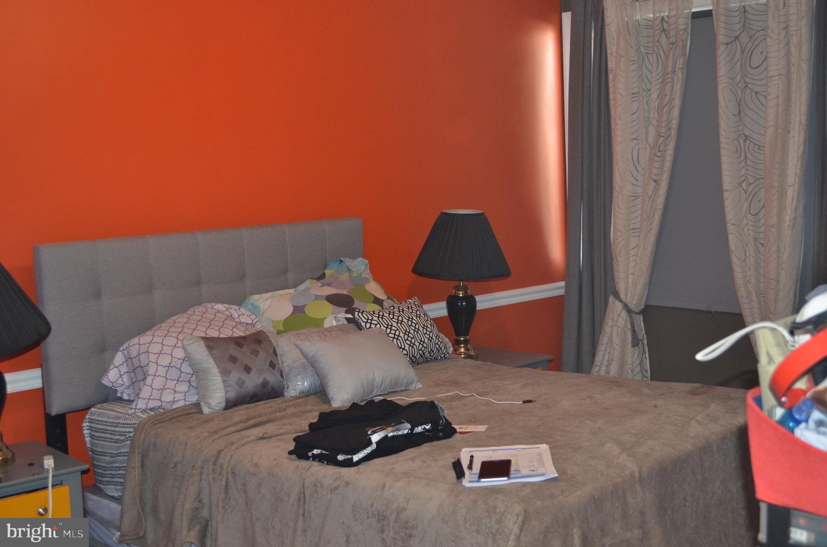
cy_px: 274
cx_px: 414
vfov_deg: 27.9
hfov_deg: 41.2
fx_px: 1100
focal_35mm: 48
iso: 800
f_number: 4.8
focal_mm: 32
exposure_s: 1/60
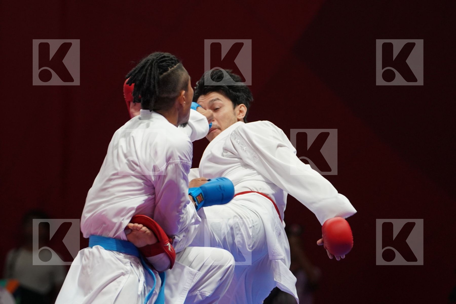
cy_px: 152
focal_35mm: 351
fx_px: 4446
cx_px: 228
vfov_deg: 3.9
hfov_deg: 5.9
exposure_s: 1/1000
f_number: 4
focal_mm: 234
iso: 2000
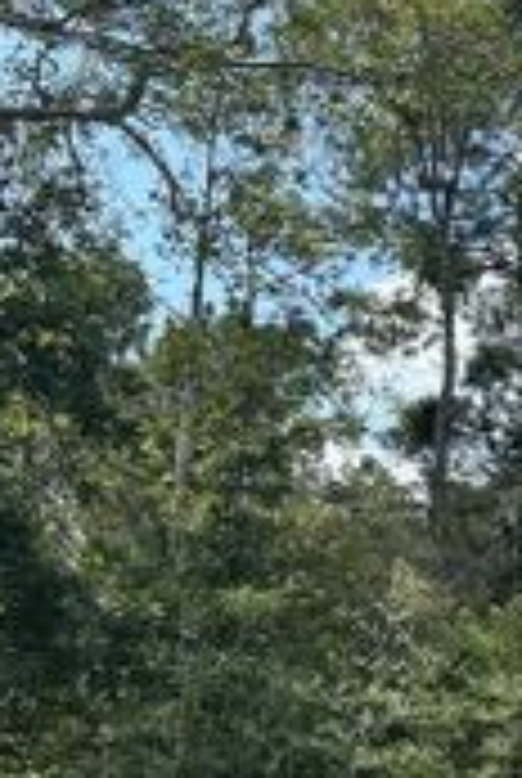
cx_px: 963
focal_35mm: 72
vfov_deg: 27.8
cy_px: 542
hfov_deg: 15.9
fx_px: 1560
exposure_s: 1/3155
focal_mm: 6.86
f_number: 1.78
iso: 80
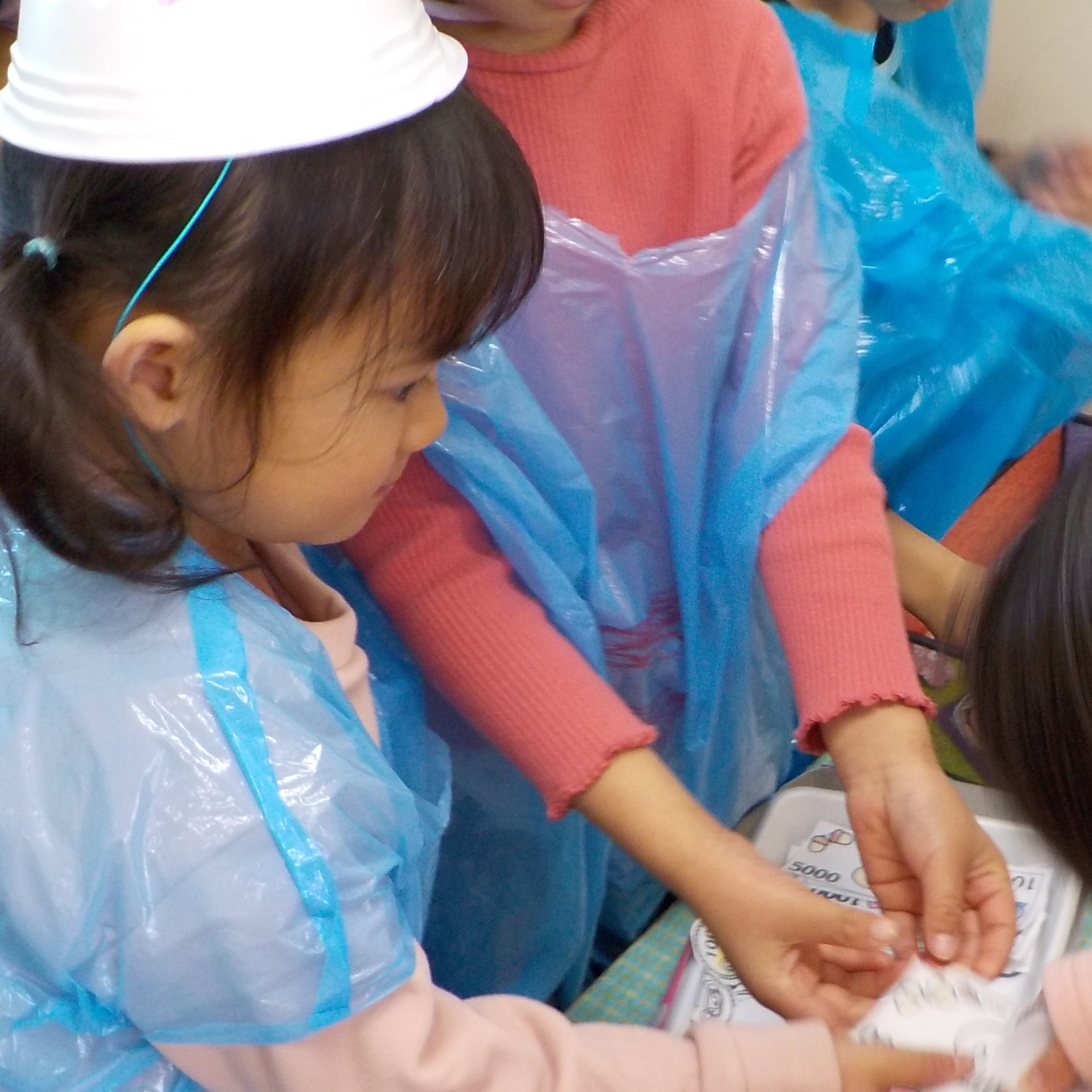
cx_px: 767
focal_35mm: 58
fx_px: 2070
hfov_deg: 29.3
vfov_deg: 29.5
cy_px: 566
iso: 180
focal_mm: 4.1
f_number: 3.3
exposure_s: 1/30
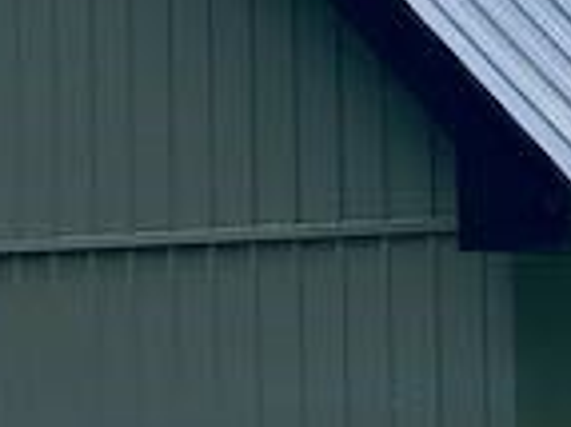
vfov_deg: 8.0
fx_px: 3066
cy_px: 60
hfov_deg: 10.6
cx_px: 519
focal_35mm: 186
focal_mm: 5.7
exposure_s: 1/957
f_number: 1.5
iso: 50
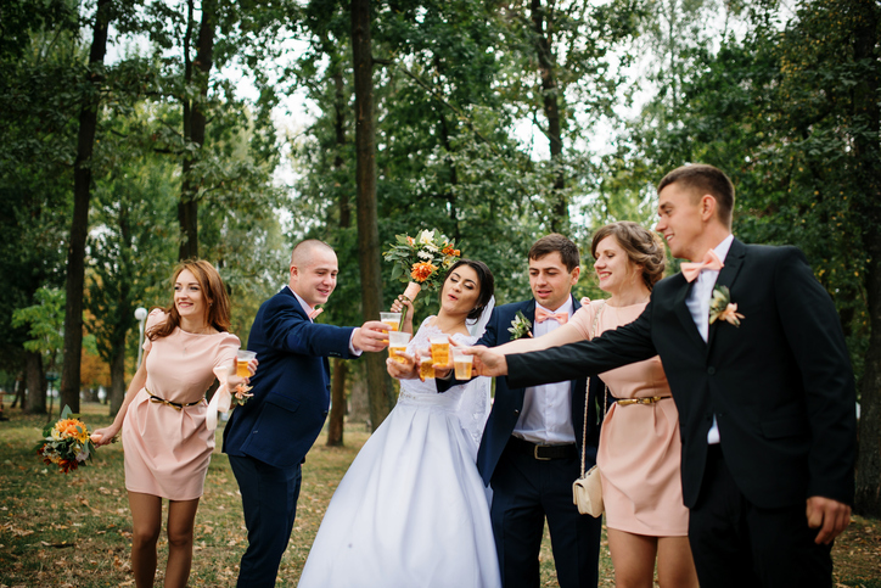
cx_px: 440
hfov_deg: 54.4
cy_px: 294
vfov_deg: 37.9
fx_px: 857
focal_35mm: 35
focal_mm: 35
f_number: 1.8
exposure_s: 1/800
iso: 100
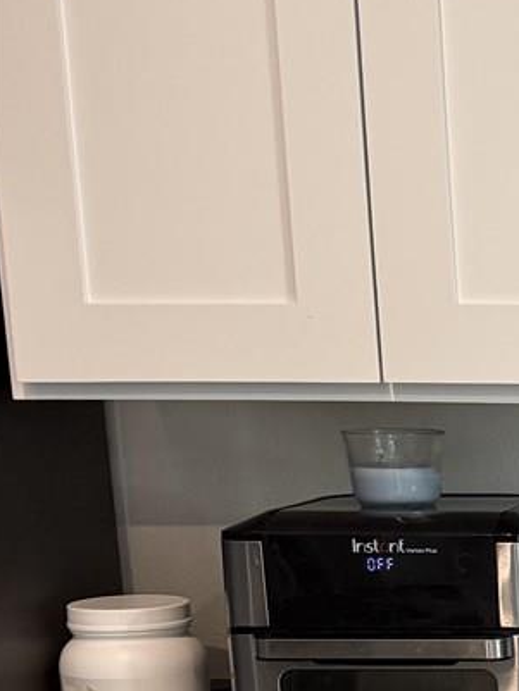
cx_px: 983
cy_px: 748
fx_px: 1838
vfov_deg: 20.4
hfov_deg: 14.0
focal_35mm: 92
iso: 200
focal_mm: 6.76
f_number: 1.78
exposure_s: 1/120
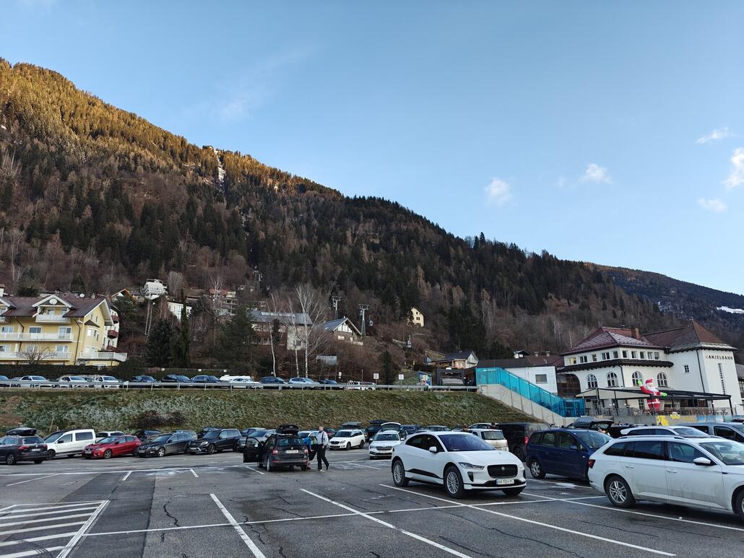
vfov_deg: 58.9
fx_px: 494
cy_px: 279
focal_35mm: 23
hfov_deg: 73.9
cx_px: 372
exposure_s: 1/100
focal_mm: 6.06
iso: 64
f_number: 1.6
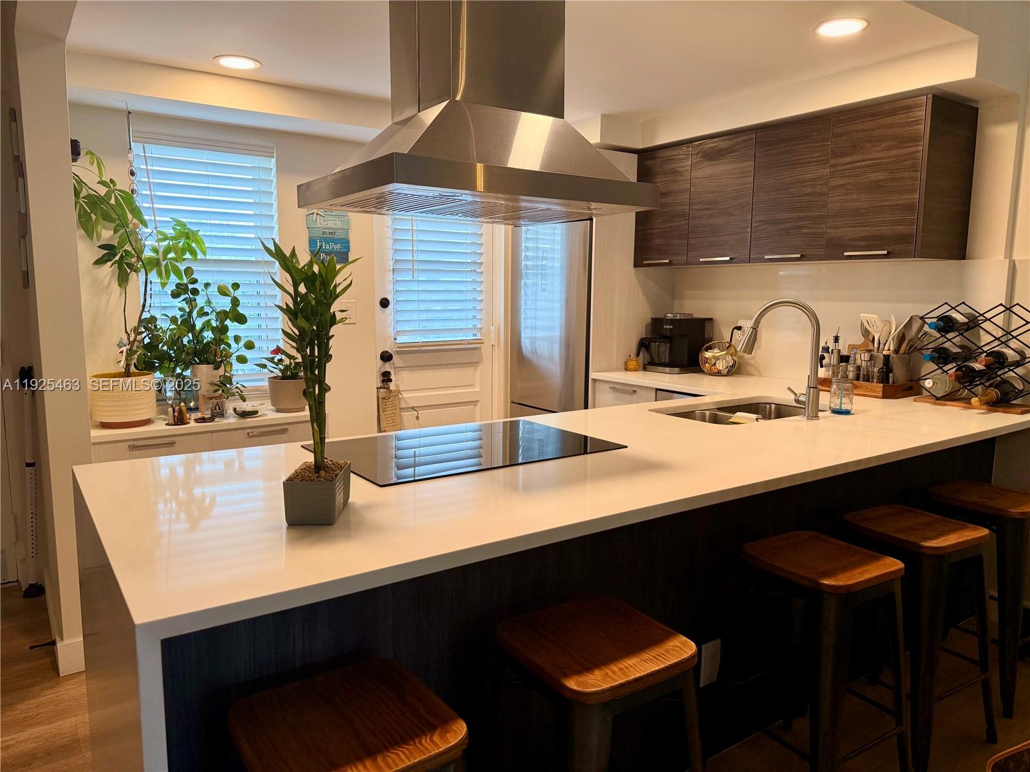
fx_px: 714
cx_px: 515
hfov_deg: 71.6
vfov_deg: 56.8
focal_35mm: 24
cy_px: 386
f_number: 1.78
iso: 200
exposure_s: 1/174
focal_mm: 6.76
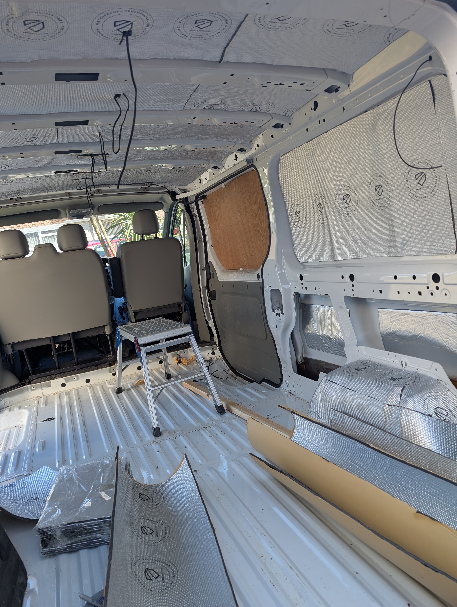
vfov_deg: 71.5
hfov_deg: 56.9
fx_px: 421
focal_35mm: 24
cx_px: 228
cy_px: 304
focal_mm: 6.9
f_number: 1.68
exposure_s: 1/205
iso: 19
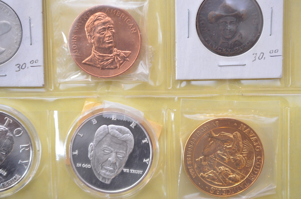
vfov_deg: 22.5
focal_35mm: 60
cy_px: 100
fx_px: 501
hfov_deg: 33.5
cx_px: 150
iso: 1100
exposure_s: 1/60
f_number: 4
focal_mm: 40
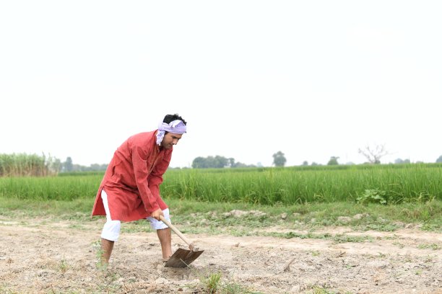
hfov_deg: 27.0
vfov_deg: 18.2
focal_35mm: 75
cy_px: 147
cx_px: 221
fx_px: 921
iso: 64
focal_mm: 75
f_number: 5
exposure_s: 1/200
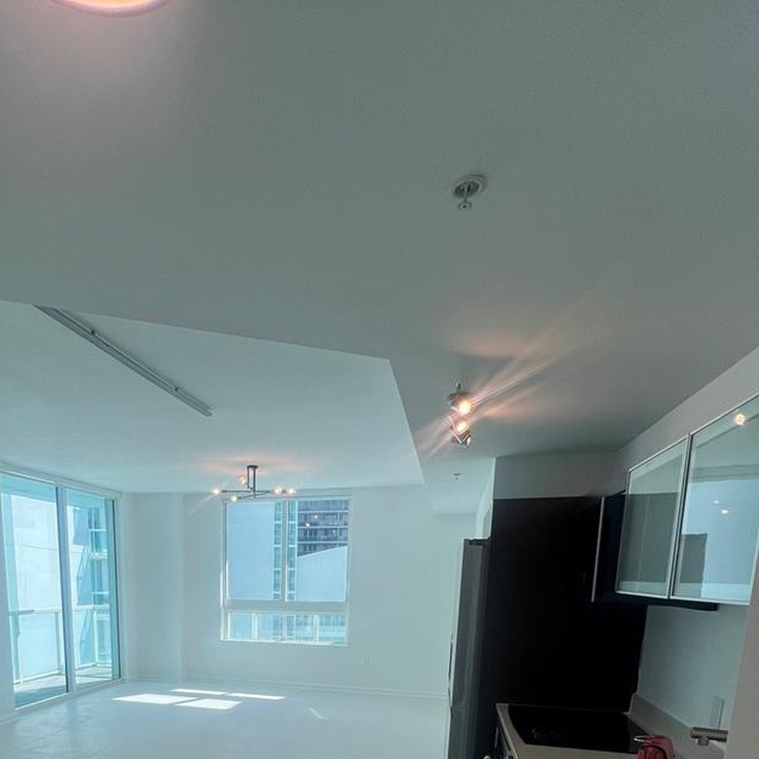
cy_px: 686
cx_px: 258
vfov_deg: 59.1
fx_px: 546
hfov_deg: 67.8
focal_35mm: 22
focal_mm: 1.57
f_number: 1.8
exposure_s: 1/499
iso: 32
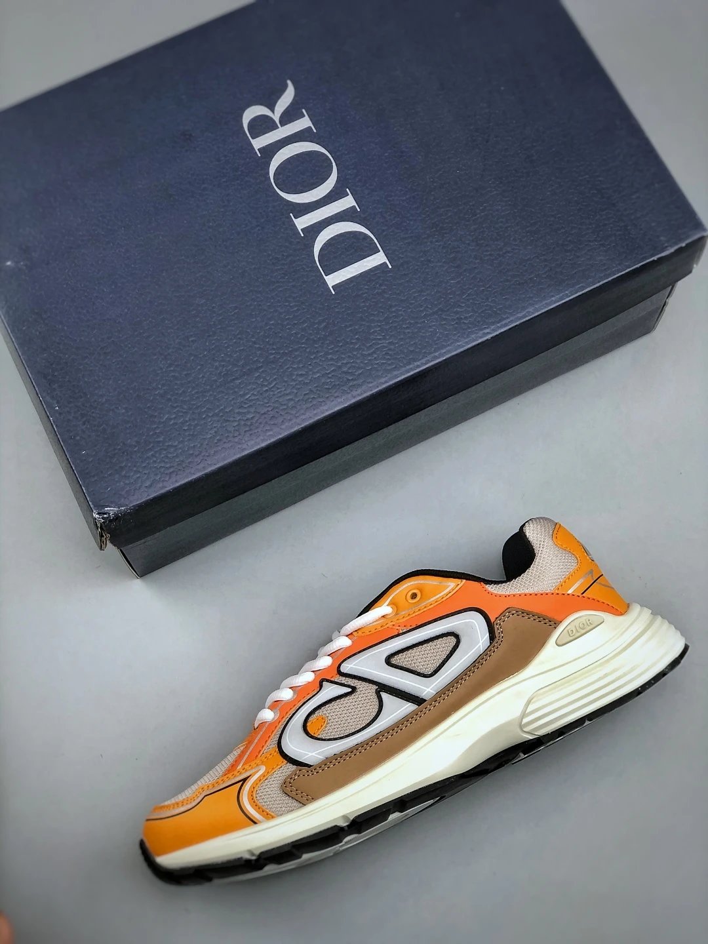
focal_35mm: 57
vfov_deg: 33.8
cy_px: 472
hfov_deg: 25.7
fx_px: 1554
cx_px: 354
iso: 20
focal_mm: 6.6
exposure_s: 1/33
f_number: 2.8
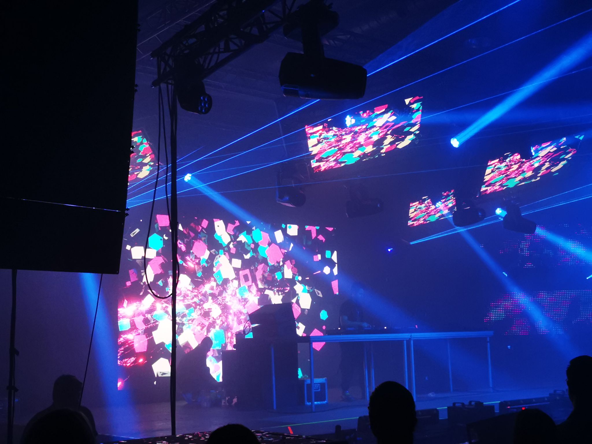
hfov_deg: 38.2
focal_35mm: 50
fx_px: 855
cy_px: 222
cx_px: 296
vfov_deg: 29.1
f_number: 1.6
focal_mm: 5.56
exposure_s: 1/100
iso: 250
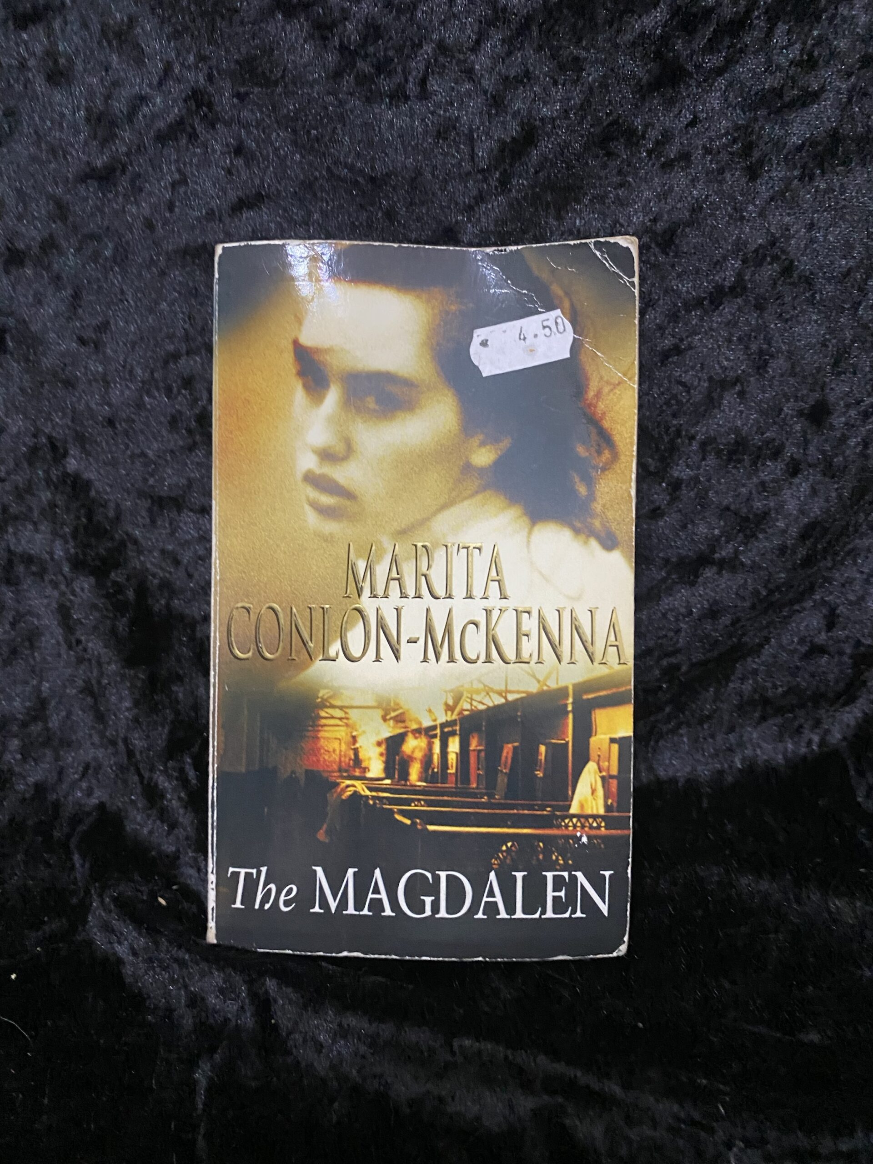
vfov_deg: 67.3
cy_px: 582
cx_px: 436
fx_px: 874
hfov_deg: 53.1
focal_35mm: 26
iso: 500
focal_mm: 4.25
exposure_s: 1/25
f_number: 1.8
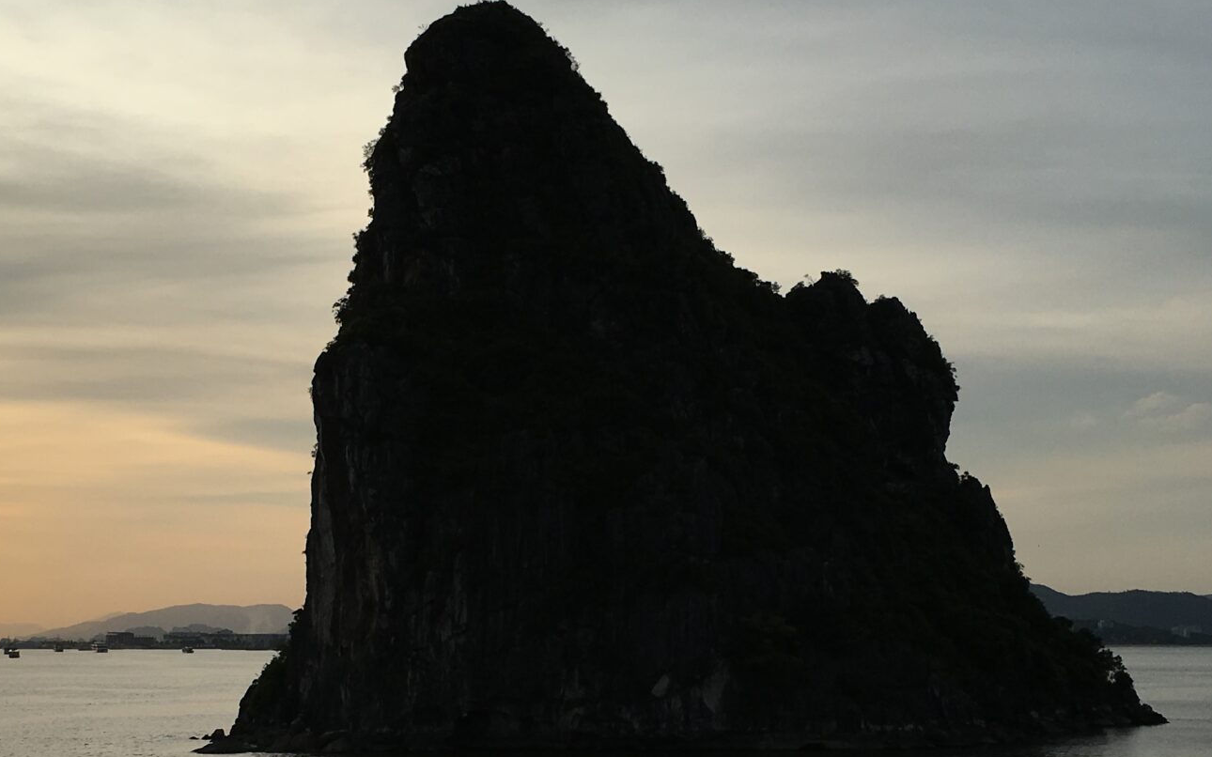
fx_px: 2015
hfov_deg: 33.5
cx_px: 595
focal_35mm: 61
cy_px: 611
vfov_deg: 21.0
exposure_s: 1/1479
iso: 25
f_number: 2.2
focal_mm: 4.15
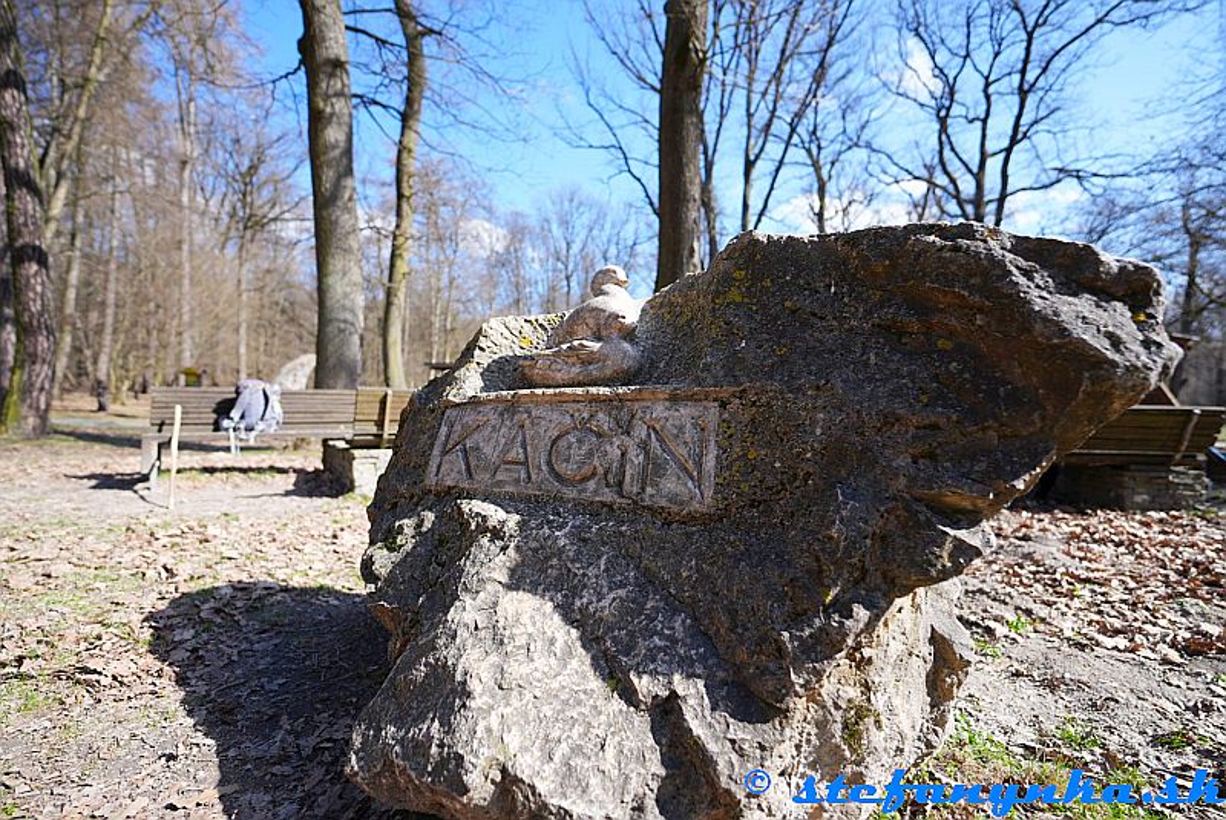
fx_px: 477
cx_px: 613
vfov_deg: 81.3
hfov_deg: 104.2
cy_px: 410
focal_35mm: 14
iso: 100
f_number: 1.8
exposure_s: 1/2000
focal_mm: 14
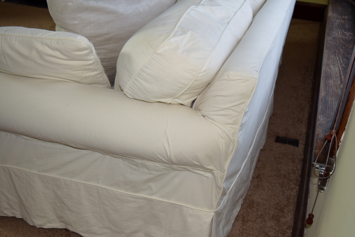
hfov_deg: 46.4
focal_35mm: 42
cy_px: 118
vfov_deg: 31.9
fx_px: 414
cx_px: 178
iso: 640
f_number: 4.2
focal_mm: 28
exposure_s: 1/30
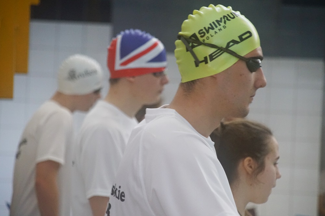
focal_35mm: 204
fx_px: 1837
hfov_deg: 10.1
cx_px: 162
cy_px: 108
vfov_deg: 6.7
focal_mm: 135
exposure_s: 1/200
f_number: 5.6
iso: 3200
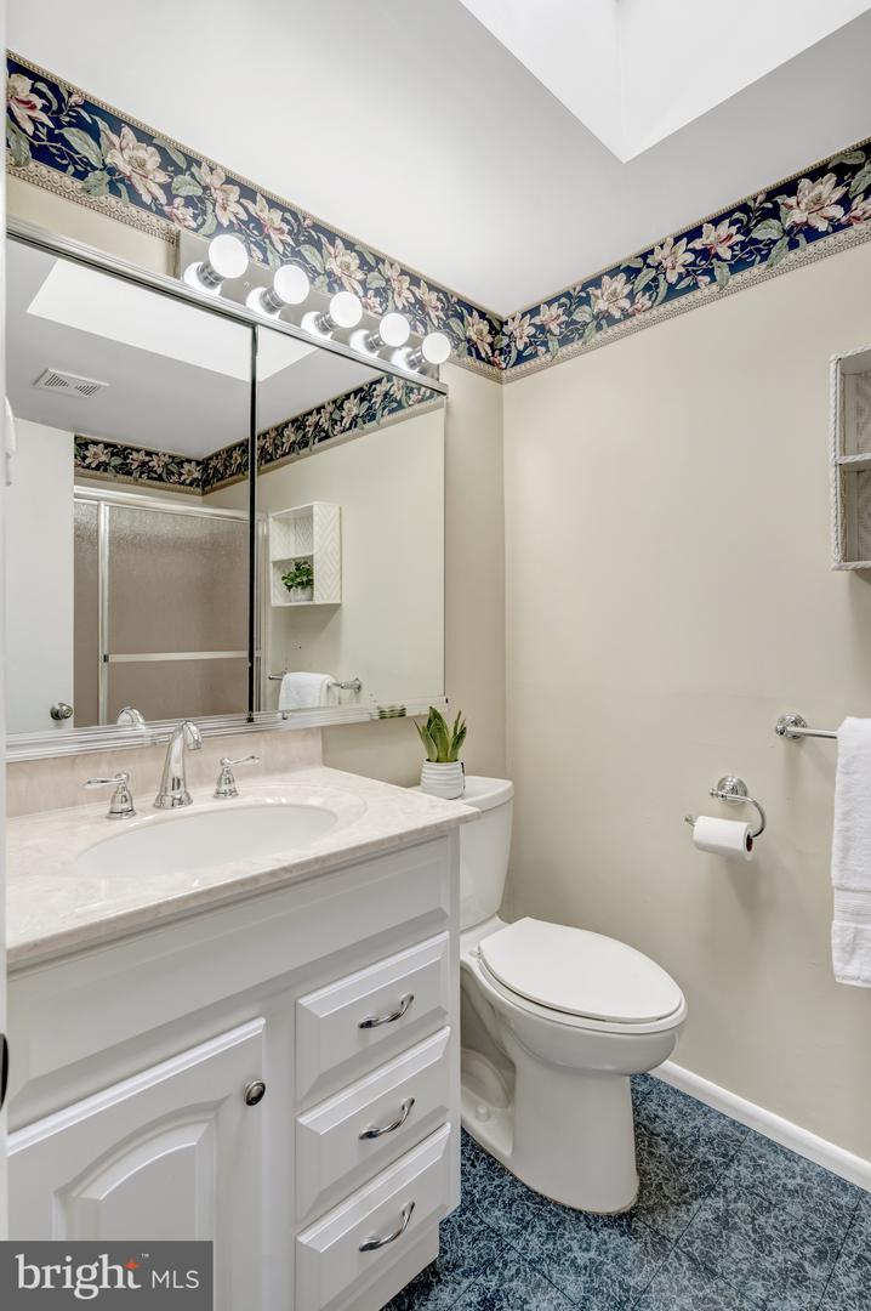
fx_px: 582
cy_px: 656
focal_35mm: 16
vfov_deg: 96.8
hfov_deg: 73.6
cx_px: 436
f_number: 8
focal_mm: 16
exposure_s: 1/125
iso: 1250
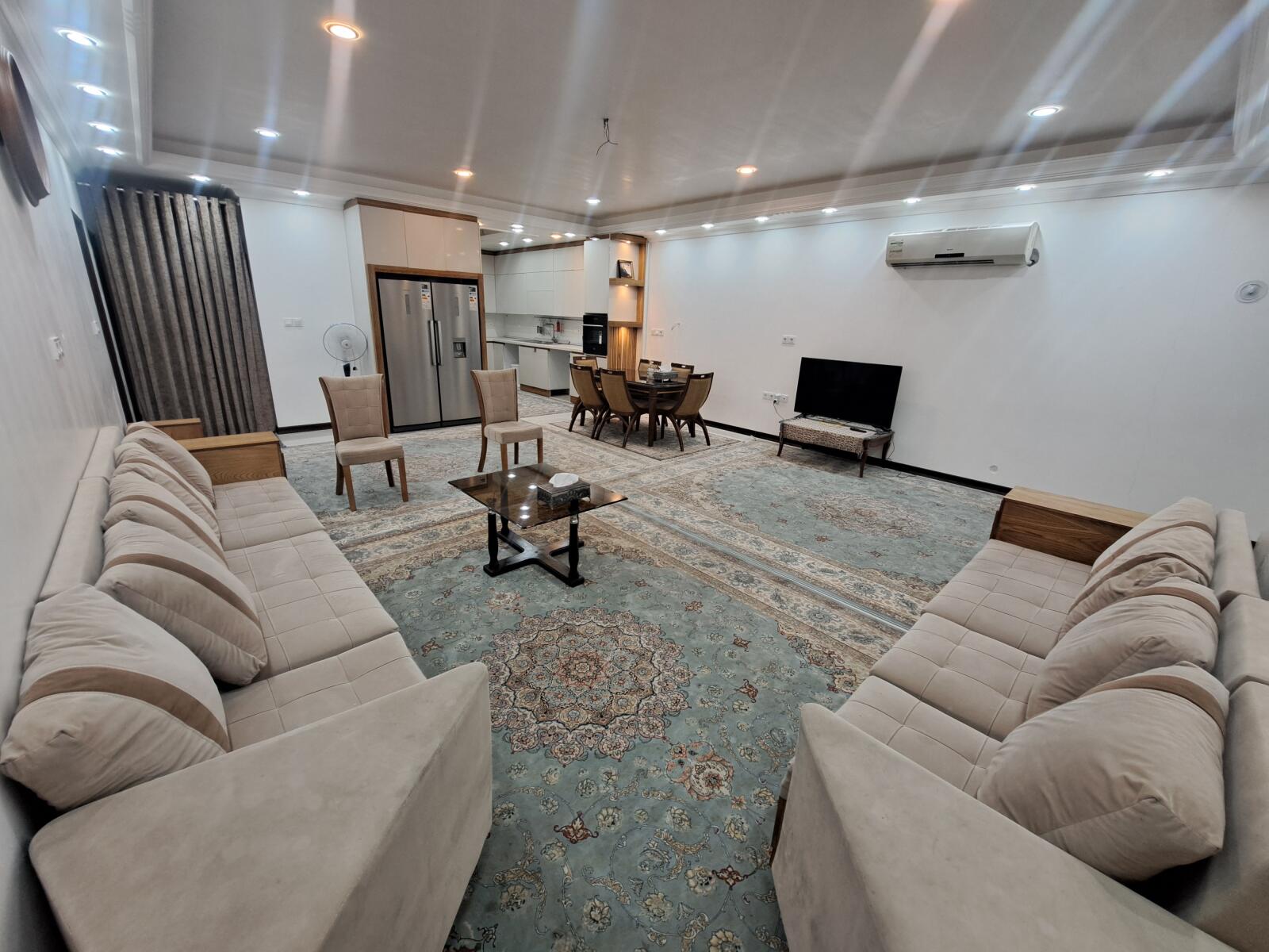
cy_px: 476
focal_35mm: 13
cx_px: 634
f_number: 2.2
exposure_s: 1/50
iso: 125
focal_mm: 1.74
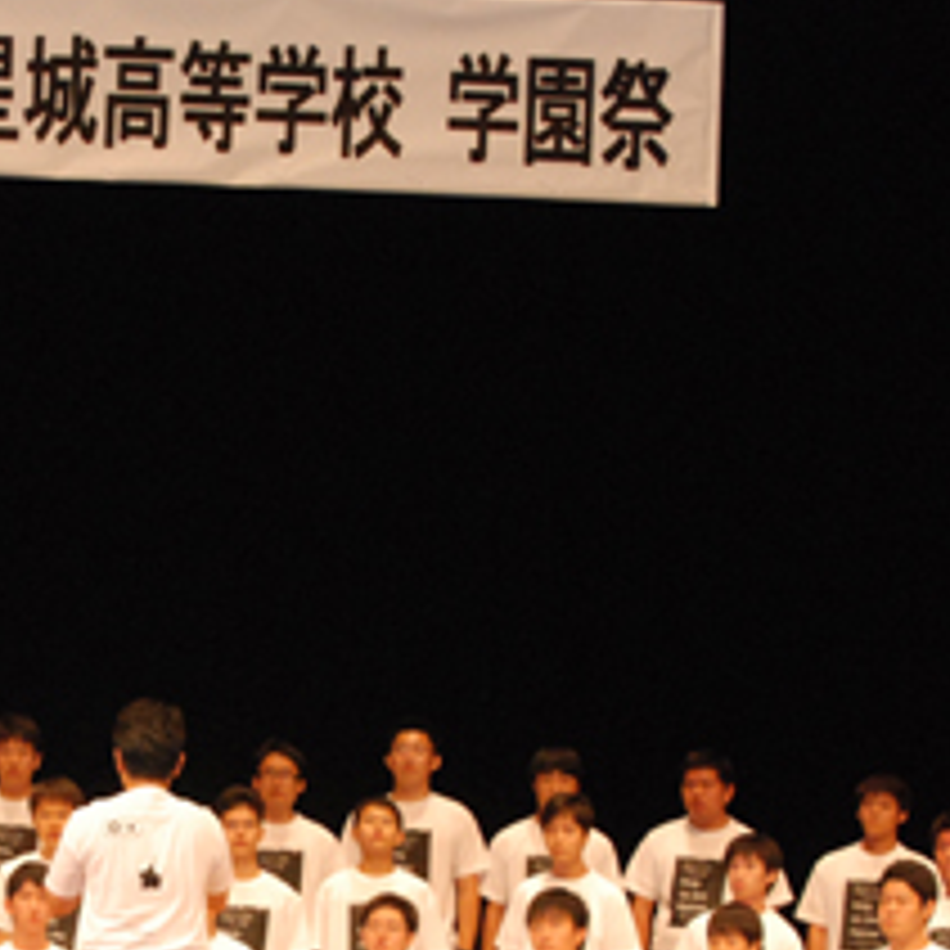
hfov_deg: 12.6
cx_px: 122
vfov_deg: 12.6
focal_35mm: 138
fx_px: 4285
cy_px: 801
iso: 1600
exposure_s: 1/60
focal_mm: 38
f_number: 5.6
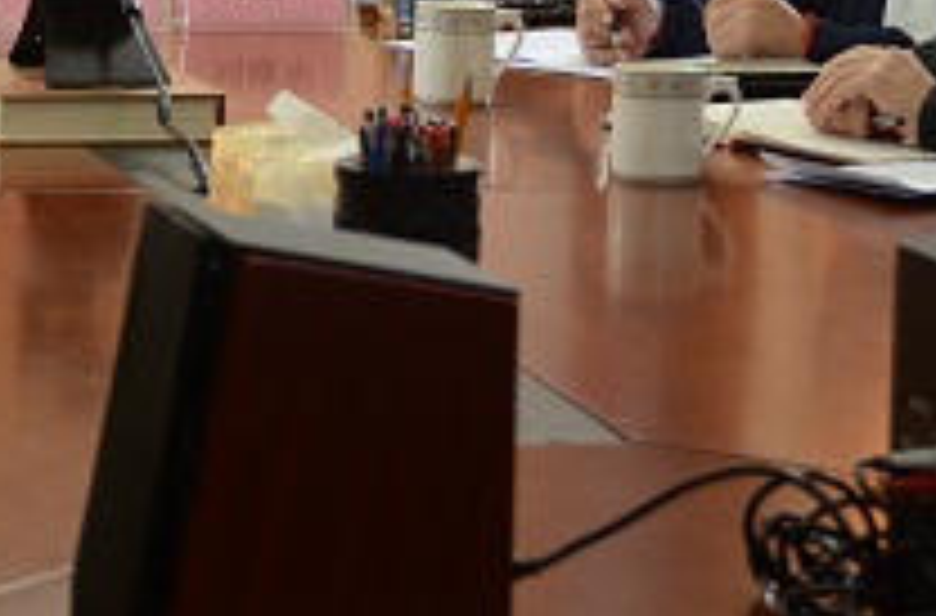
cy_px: -38
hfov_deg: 10.6
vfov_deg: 7.0
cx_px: 117
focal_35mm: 194
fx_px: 5025
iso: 400
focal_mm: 42
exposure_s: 1/15
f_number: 4.5
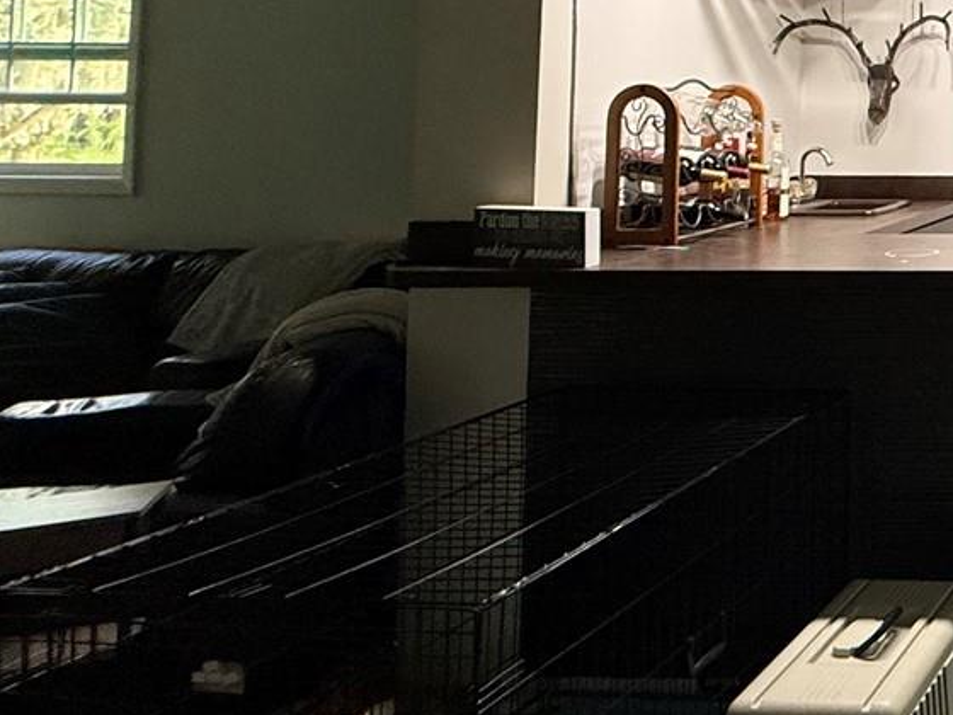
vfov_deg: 33.8
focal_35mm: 40
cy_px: 54
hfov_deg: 32.4
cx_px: 1293
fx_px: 1101
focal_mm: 2.22
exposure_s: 1/60
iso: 200
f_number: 2.2
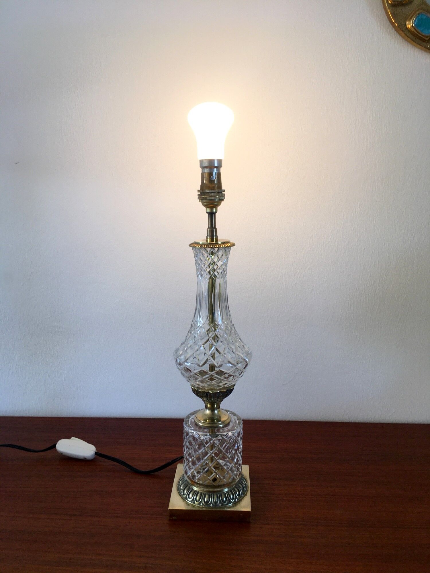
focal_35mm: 29
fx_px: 480
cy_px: 286
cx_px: 215
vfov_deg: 61.7
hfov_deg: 48.2
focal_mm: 4.15
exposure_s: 1/50
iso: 25
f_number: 2.2
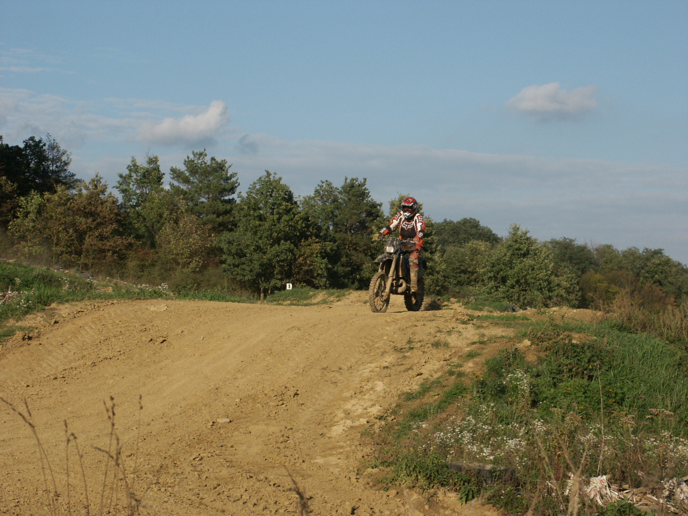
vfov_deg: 14.2
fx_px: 2067
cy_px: 258
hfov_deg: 18.9
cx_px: 344
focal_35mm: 104
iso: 100
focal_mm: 25.9
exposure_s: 1/1500
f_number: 4
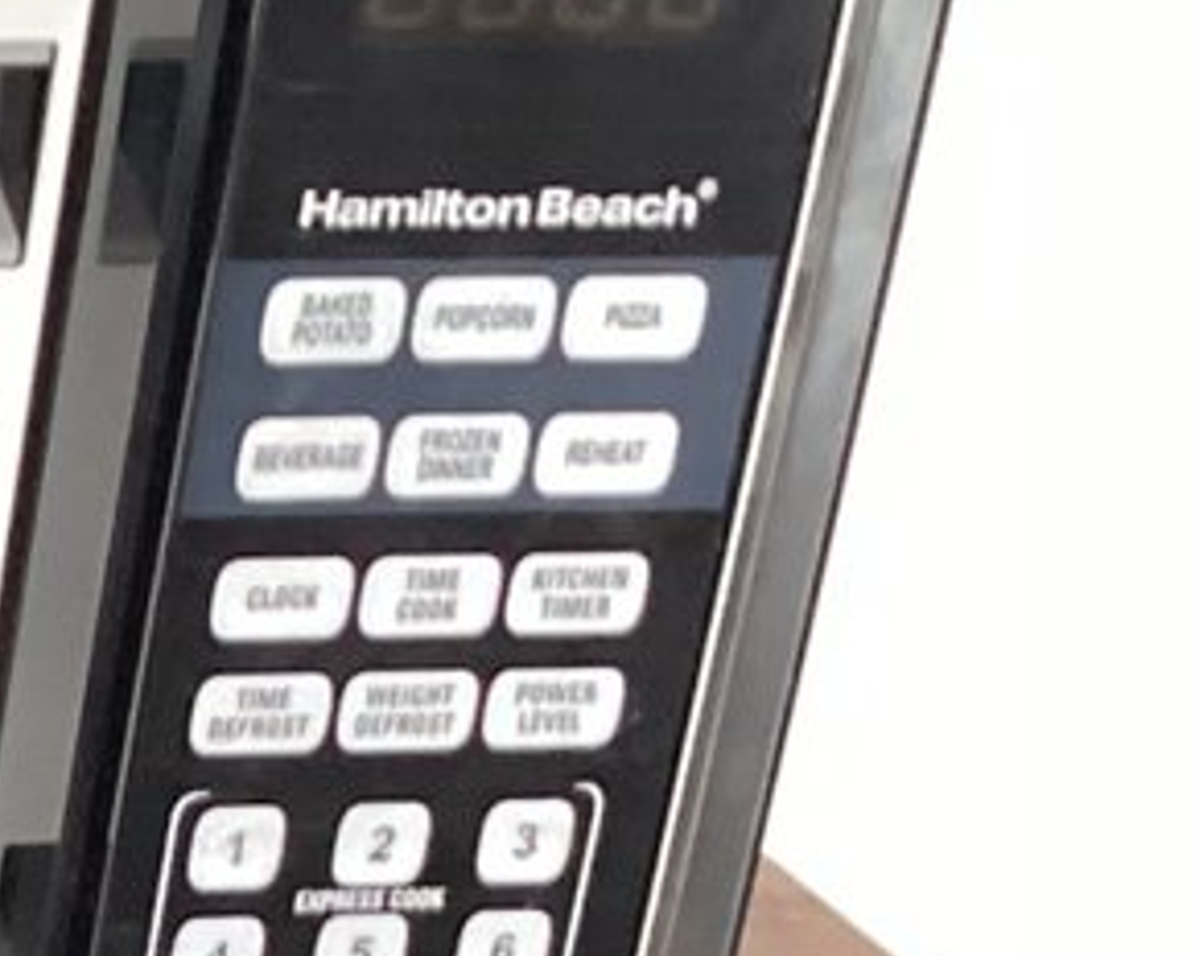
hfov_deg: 11.0
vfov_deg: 9.5
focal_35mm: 158
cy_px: 1473
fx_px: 5588
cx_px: -1304
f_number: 2.4
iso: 320
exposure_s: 1/50
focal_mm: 3.3
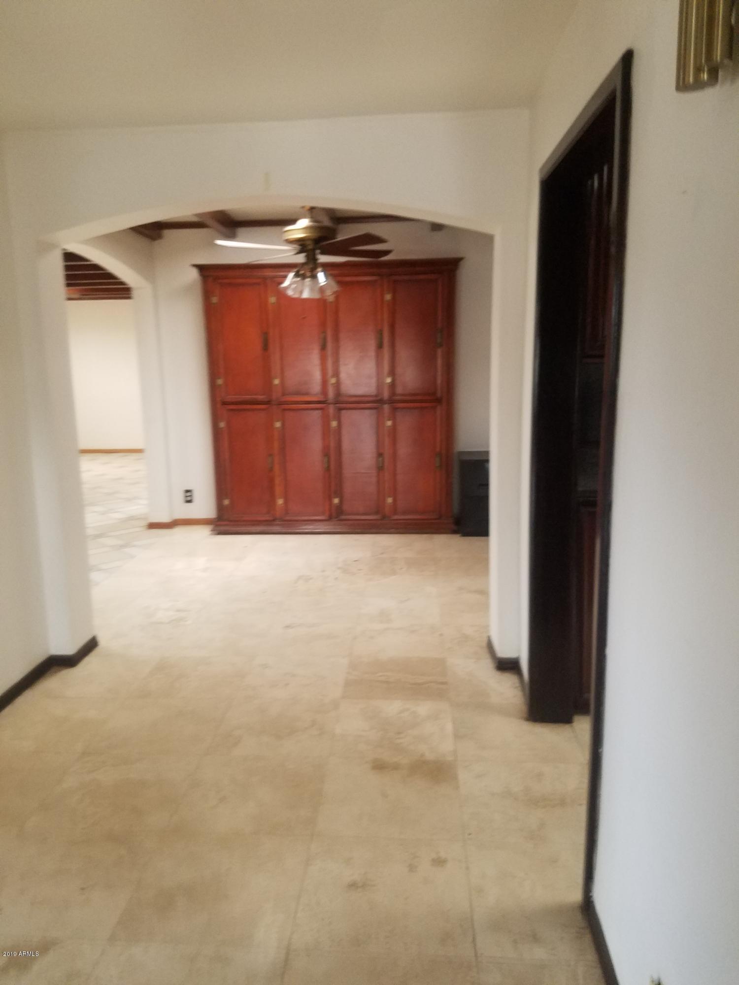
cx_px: 370
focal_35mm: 26
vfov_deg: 67.3
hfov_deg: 53.1
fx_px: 740
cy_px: 492
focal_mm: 4.2
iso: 250
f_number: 1.7
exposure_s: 1/24
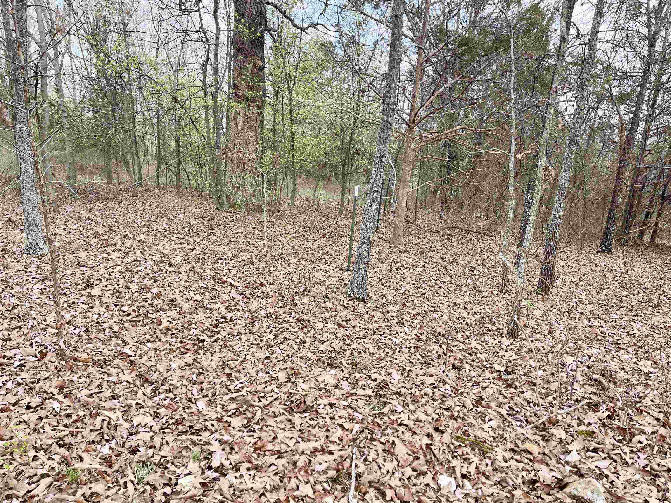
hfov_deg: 69.4
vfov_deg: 54.9
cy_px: 252
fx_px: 485
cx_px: 336
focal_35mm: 25
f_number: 1.6
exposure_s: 1/354
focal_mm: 5.1
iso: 32
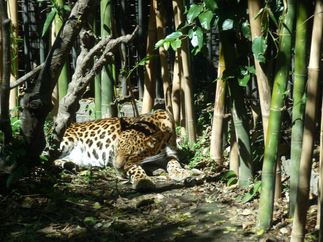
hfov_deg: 11.6
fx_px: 1586
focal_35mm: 170
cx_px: 162
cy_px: 121
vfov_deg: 8.7
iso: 100
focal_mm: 29.1
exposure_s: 1/125
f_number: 4.8
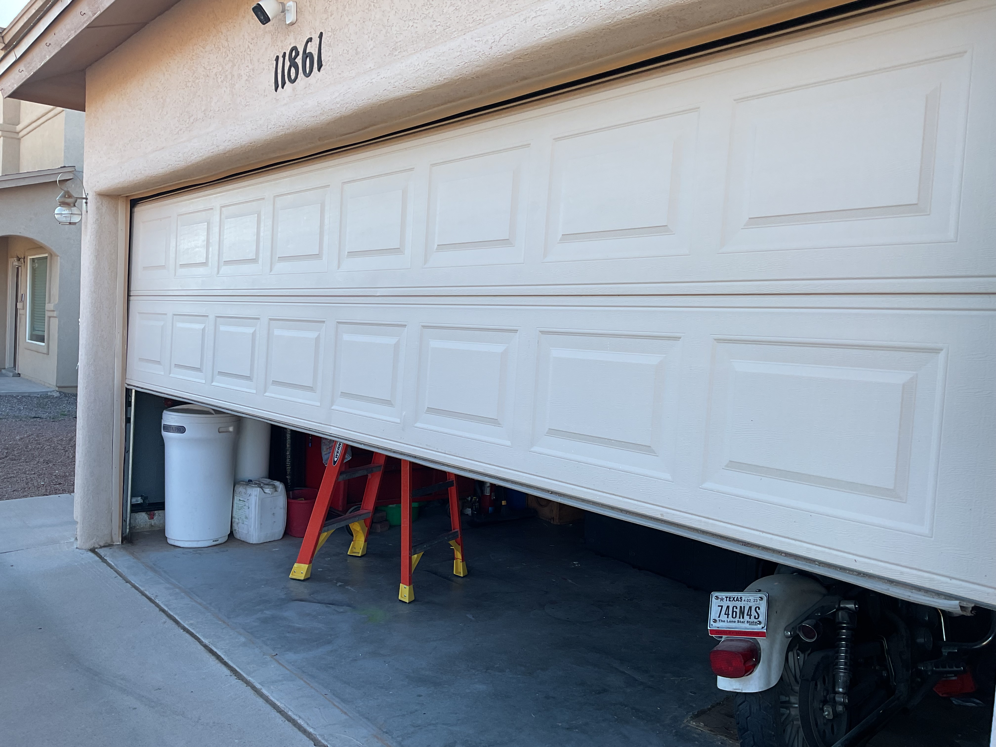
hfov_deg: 61.7
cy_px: 374
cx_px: 498
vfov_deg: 48.2
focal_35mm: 29
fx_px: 834
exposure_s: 1/320
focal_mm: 3
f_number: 1.8
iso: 16
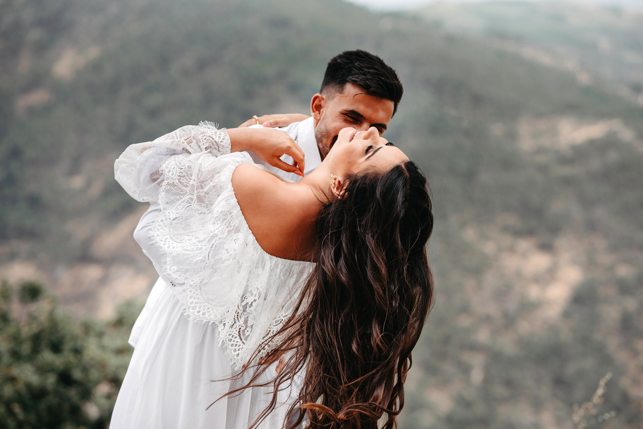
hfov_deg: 23.9
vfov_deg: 16.1
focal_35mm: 85
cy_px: 214
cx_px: 322
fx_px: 1519
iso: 100
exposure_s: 1/3200
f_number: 2.8
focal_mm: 85
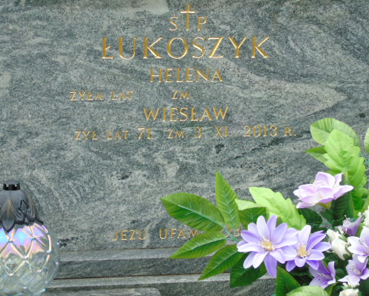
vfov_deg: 15.6
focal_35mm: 99
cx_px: 181
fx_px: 1082
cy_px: 147
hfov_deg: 19.4
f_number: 4.3
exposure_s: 1/125
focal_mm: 17
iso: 160
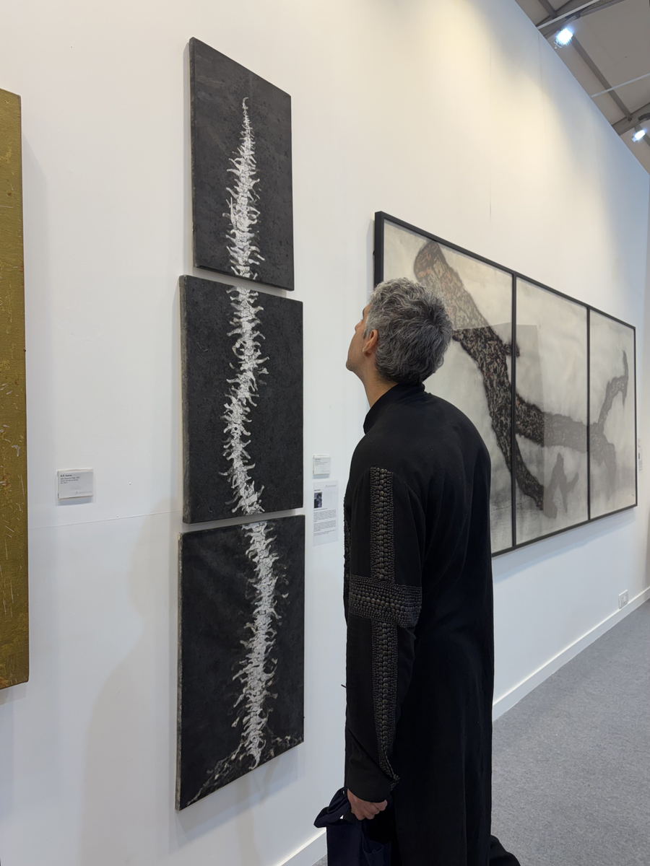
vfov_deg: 67.3
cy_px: 433
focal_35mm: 26
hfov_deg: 53.1
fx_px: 651
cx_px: 325
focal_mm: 5.96
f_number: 1.6
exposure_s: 1/100
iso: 32
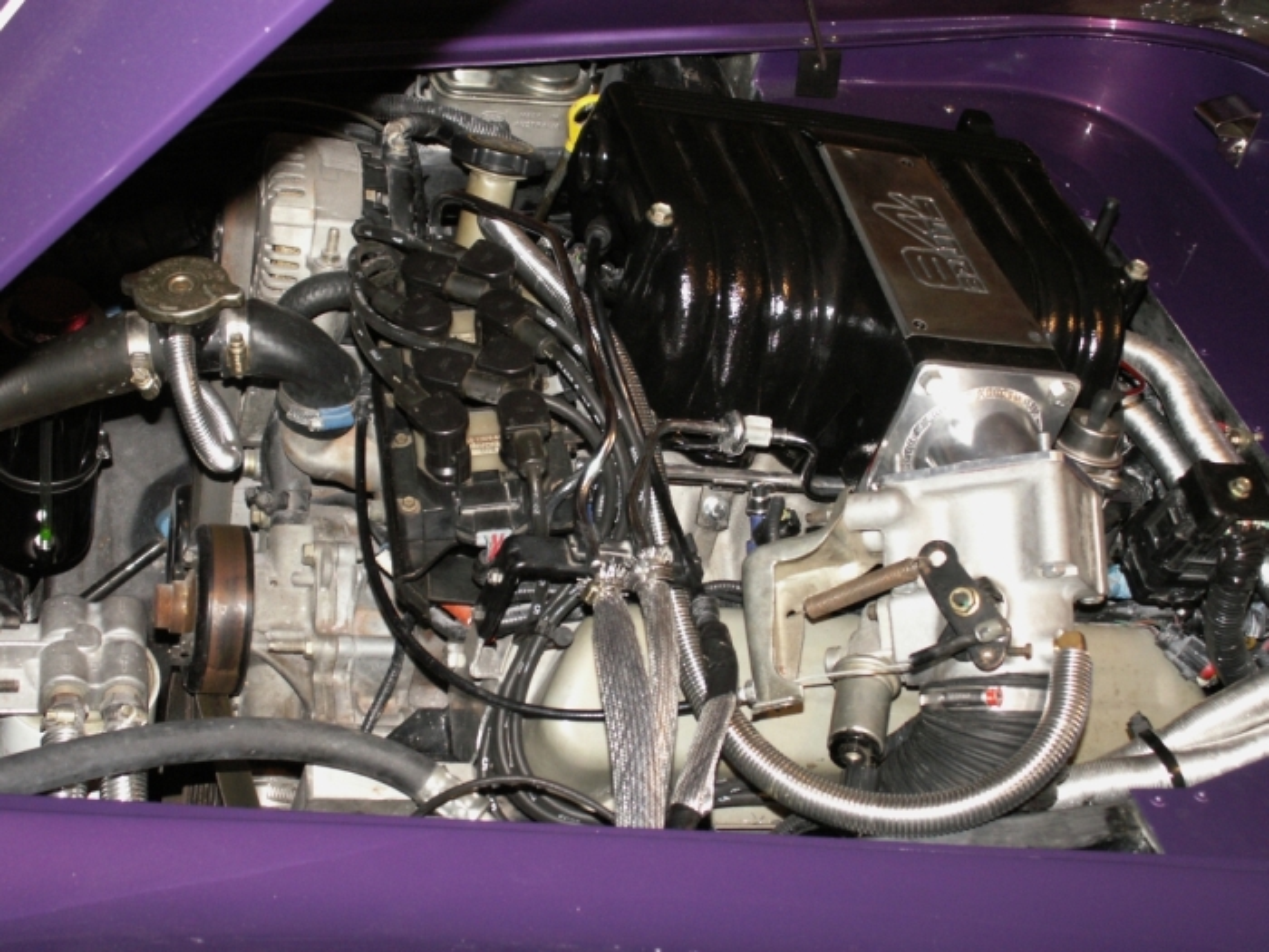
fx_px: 1833
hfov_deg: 38.2
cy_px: 476
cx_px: 634
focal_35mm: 50
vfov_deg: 29.1
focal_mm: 8.29
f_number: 3.2
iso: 160
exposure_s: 1/40
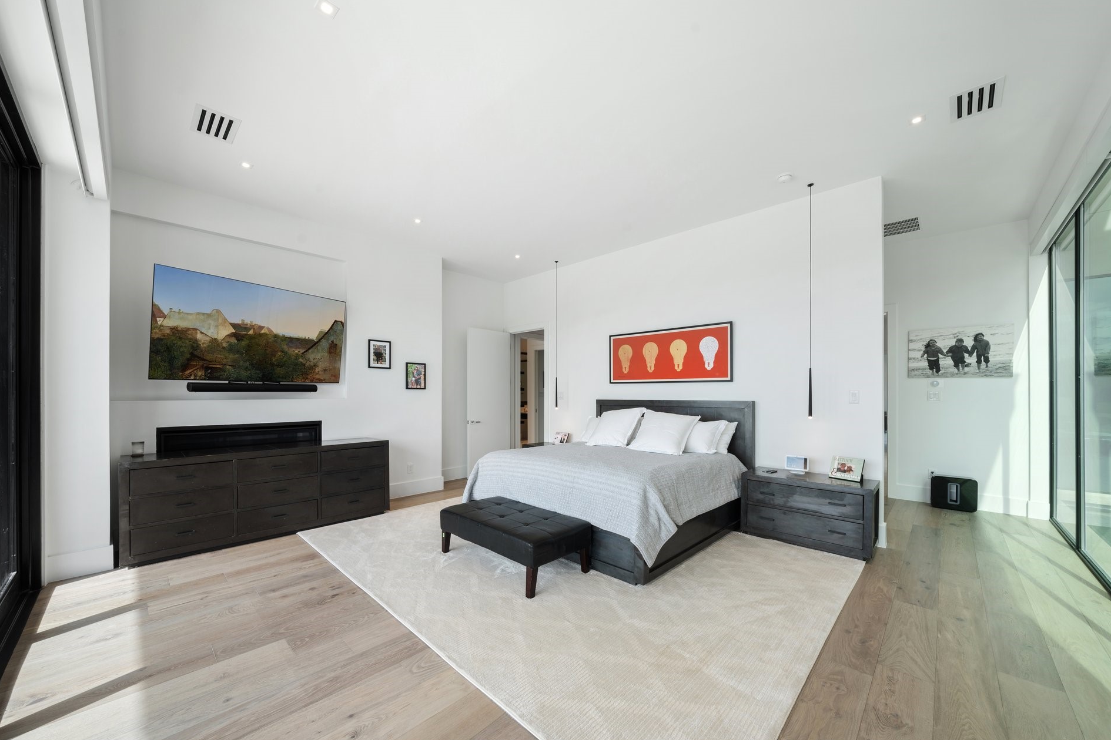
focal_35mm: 13
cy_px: 388
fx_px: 401
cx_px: 562
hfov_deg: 108.3
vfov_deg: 85.4
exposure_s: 1/2
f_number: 10
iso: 100
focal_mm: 12
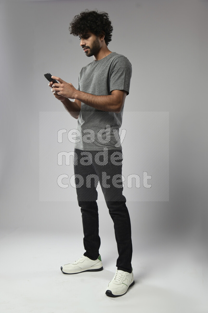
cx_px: 104
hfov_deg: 33.4
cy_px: 156
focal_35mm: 40
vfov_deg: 48.5
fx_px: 347
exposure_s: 1/125
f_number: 6.3
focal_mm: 40
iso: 400
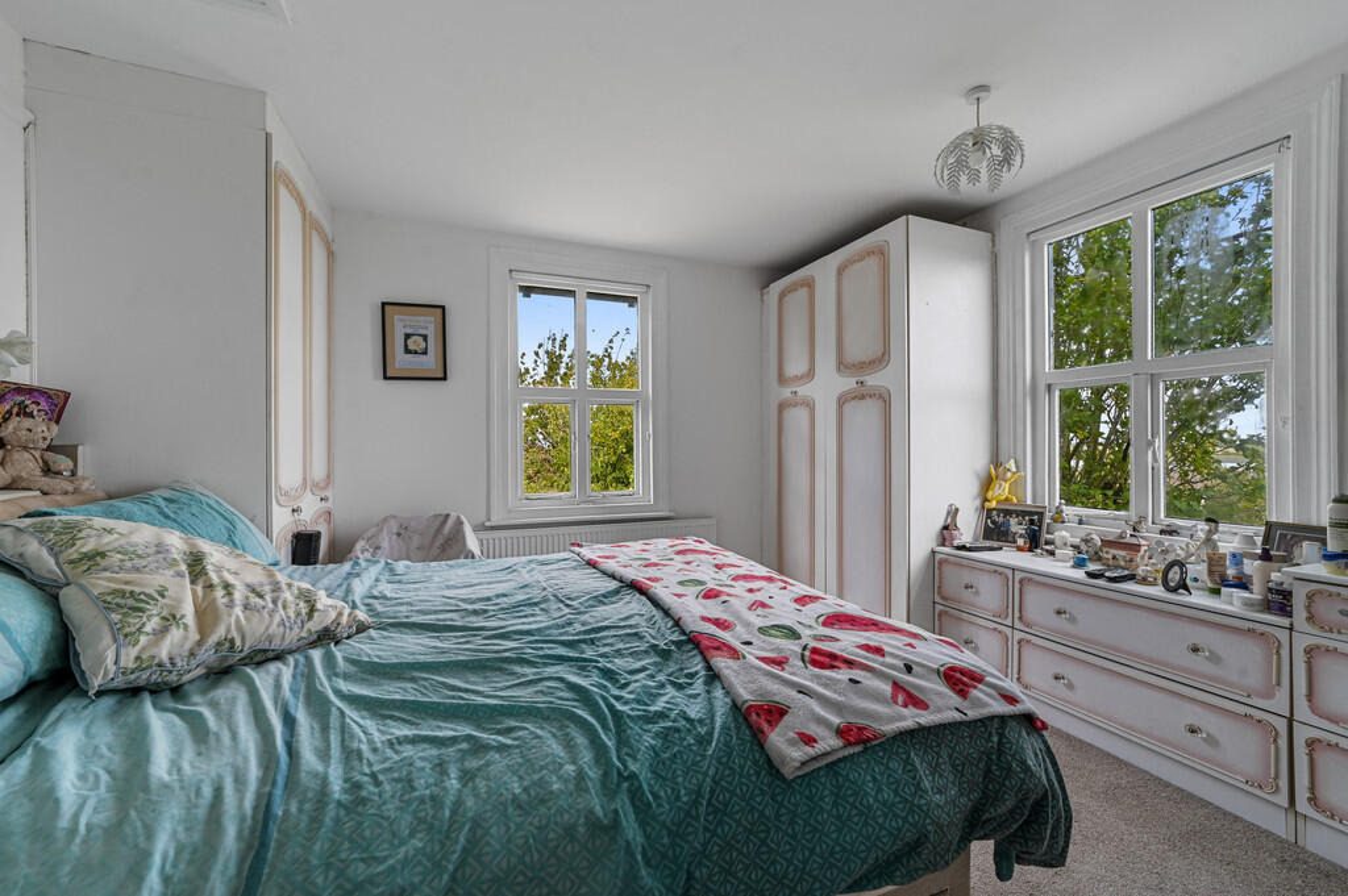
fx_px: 524
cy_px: 448
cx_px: 674
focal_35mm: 14
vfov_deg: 81.1
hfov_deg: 104.3
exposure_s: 1/8
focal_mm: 14
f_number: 8
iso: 400
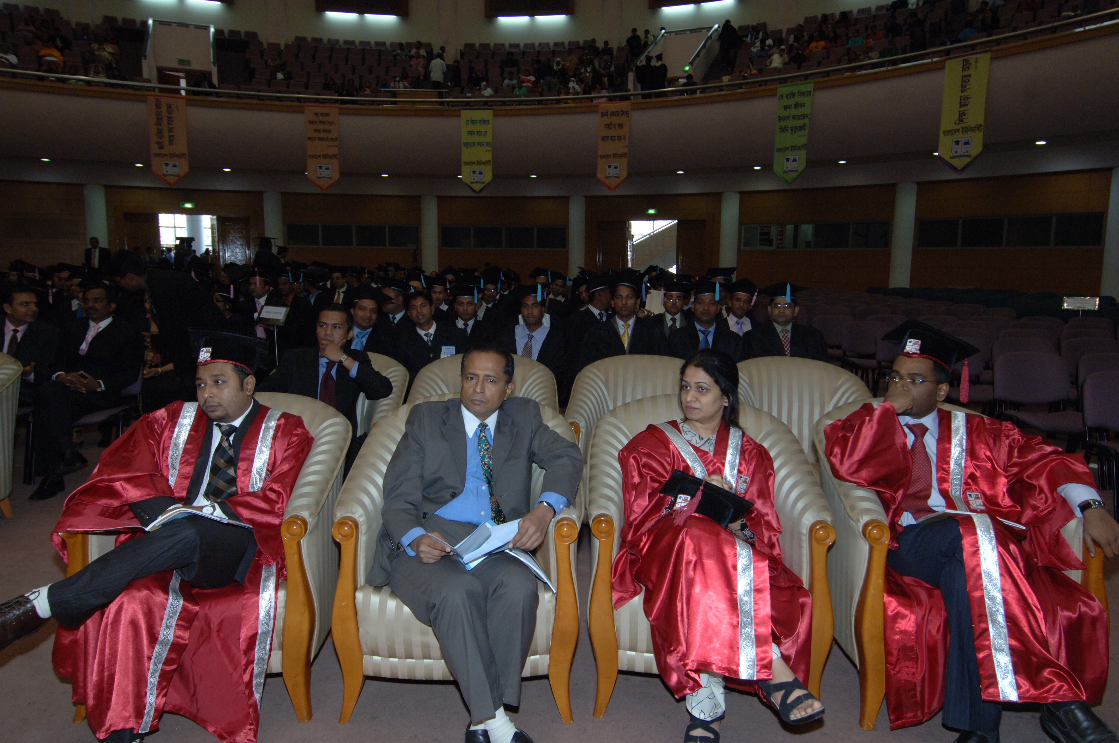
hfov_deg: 70.5
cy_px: 372
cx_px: 560
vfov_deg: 50.3
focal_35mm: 26
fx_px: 792
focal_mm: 17
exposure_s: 1/60
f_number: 5.6
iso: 640
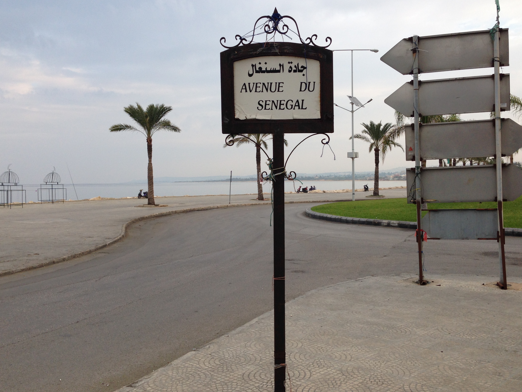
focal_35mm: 37
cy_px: 196
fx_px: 558
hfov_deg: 50.1
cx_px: 279
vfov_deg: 38.7
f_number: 2.4
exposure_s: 1/308
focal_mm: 4.12
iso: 50
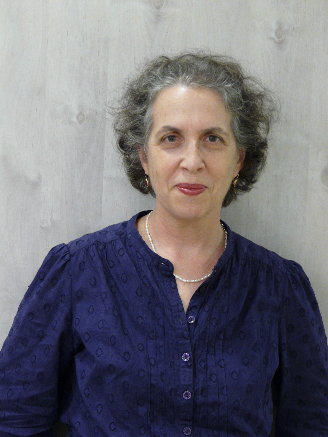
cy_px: 218
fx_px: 1276
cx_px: 164
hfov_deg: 14.6
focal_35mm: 101
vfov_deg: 19.4
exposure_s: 1/10
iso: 200
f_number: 3.6
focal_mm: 16.6
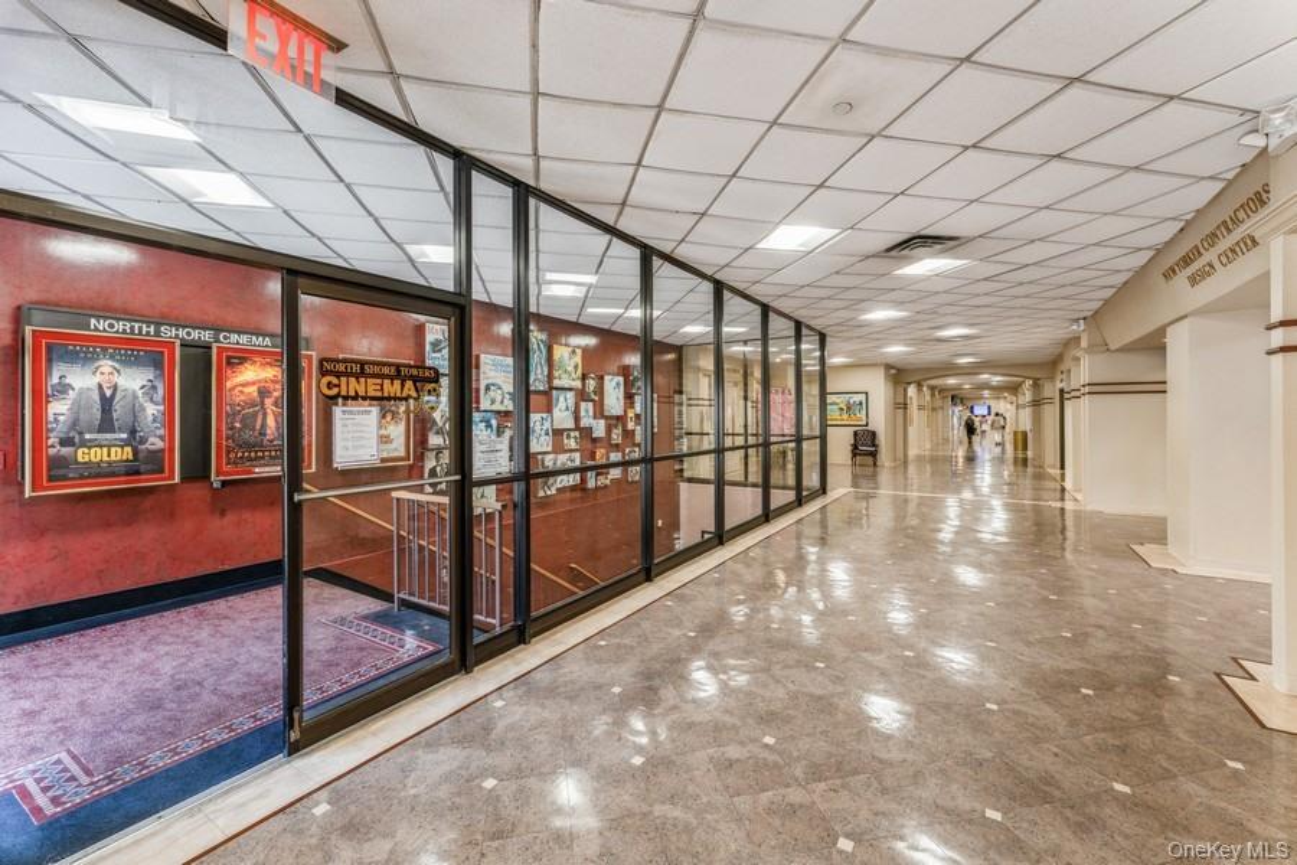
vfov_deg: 81.2
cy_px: 432
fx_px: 504
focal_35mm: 14
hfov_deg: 104.3
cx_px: 648
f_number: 11
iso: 100
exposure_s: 1/1.25
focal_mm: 14
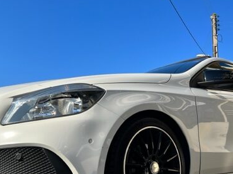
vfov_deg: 32.1
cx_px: 129
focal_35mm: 45
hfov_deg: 42.0
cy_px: 102
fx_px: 303
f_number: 1.5
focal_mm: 5.7
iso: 50
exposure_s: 1/4115
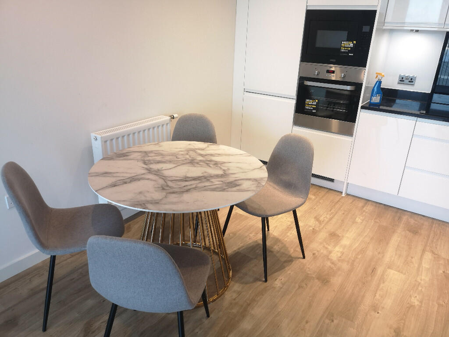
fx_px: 350
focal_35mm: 27
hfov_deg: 65.3
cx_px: 224
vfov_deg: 51.4
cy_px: 168
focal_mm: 5.58
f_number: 1.8
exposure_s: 1/50
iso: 125
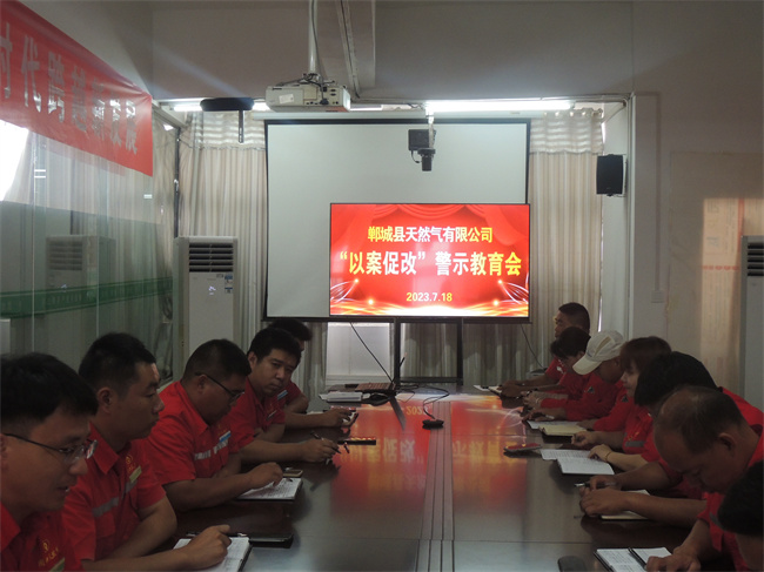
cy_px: 286
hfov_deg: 43.9
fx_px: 949
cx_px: 382
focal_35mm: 43
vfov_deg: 33.6
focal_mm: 7.6
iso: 400
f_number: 3.4
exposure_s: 1/40
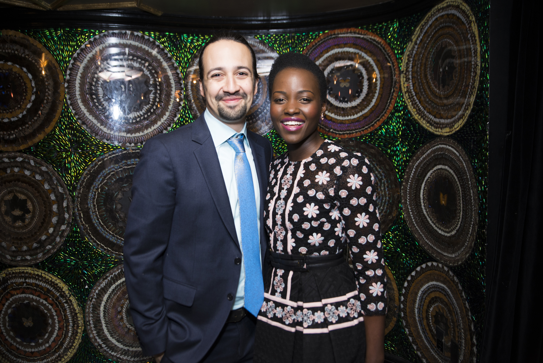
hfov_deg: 61.9
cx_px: 272
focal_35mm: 30
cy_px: 182
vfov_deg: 43.6
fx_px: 453
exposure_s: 1/200
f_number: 2.8
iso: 640
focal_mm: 30
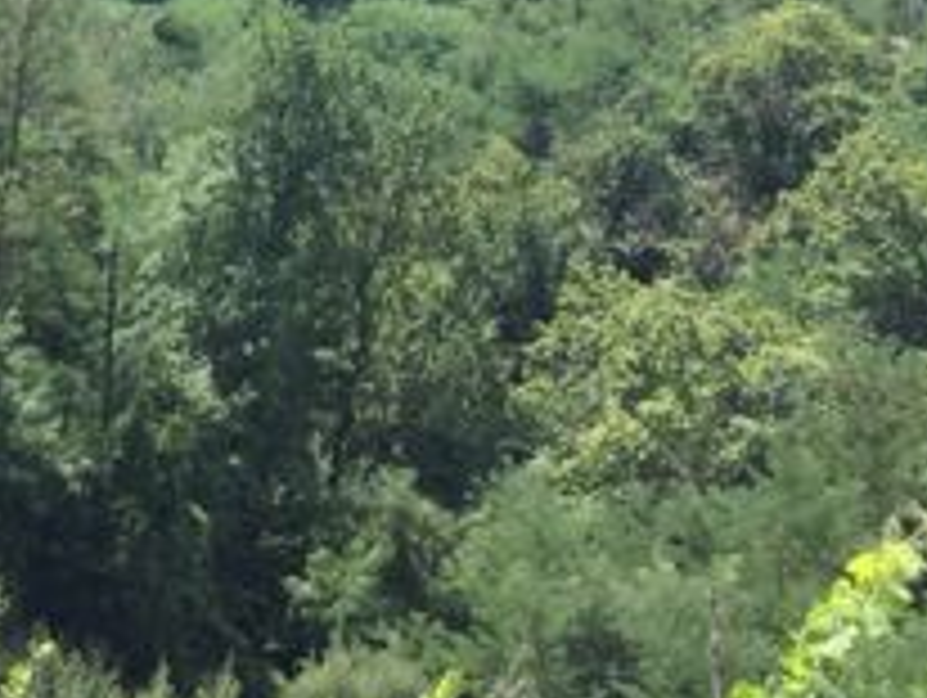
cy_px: -221
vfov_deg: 13.5
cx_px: -151
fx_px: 2842
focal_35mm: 106
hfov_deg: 17.7
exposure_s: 1/440
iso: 25
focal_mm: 3.3
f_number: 2.4
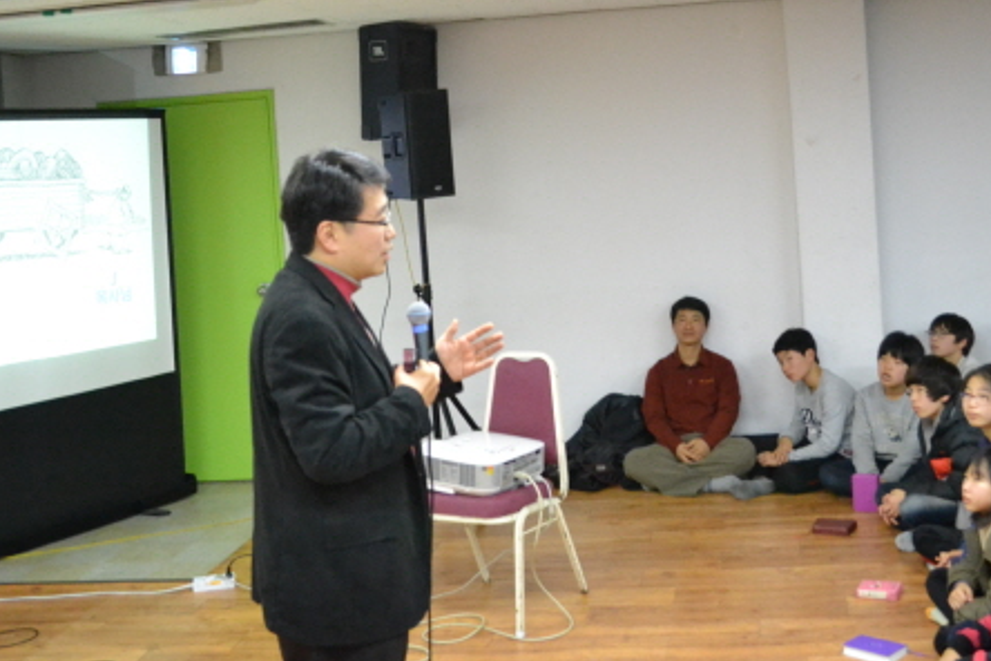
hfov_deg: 43.2
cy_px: 175
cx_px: 623
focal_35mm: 45
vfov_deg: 29.5
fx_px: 1239
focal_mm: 18
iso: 3200
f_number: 3.5
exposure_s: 1/100
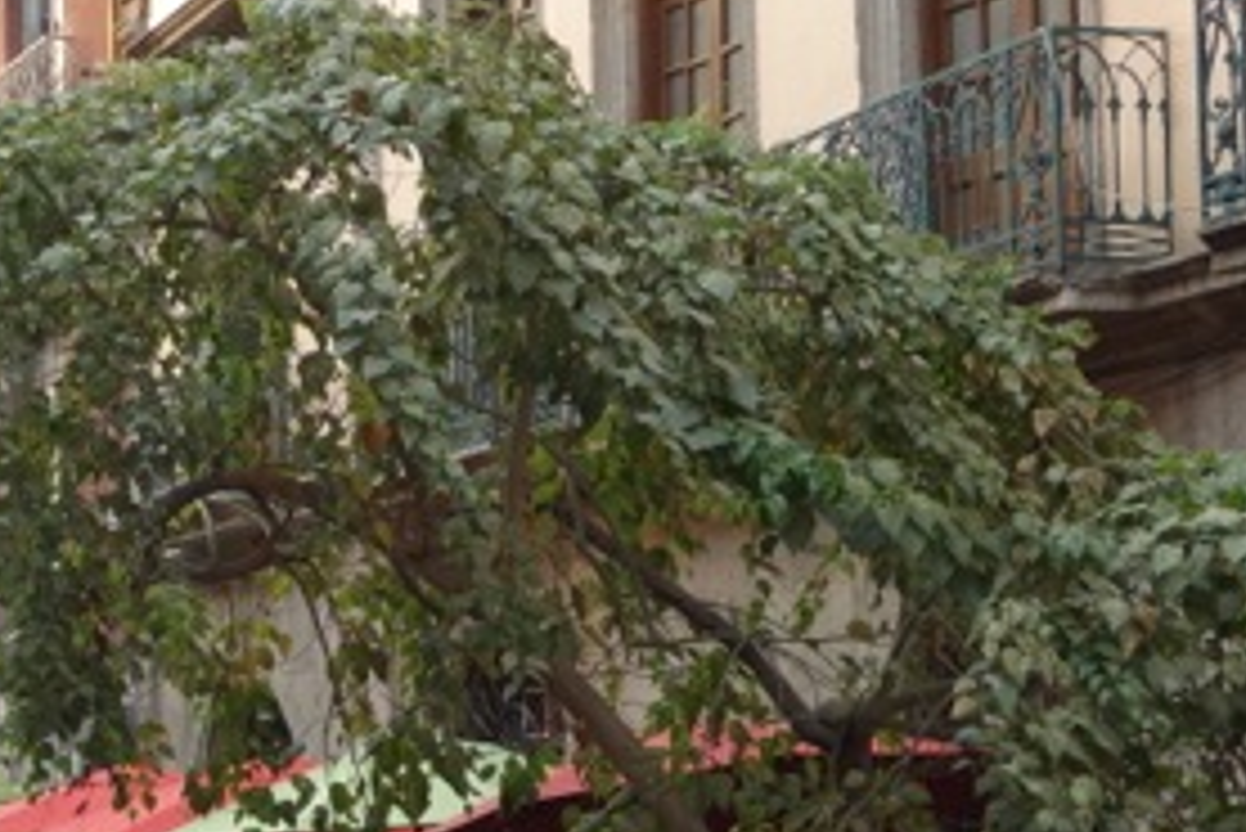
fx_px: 3497
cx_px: -265
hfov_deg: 19.0
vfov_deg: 13.5
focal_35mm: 101
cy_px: 717
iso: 125
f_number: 3.5
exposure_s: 1/100
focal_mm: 10.4
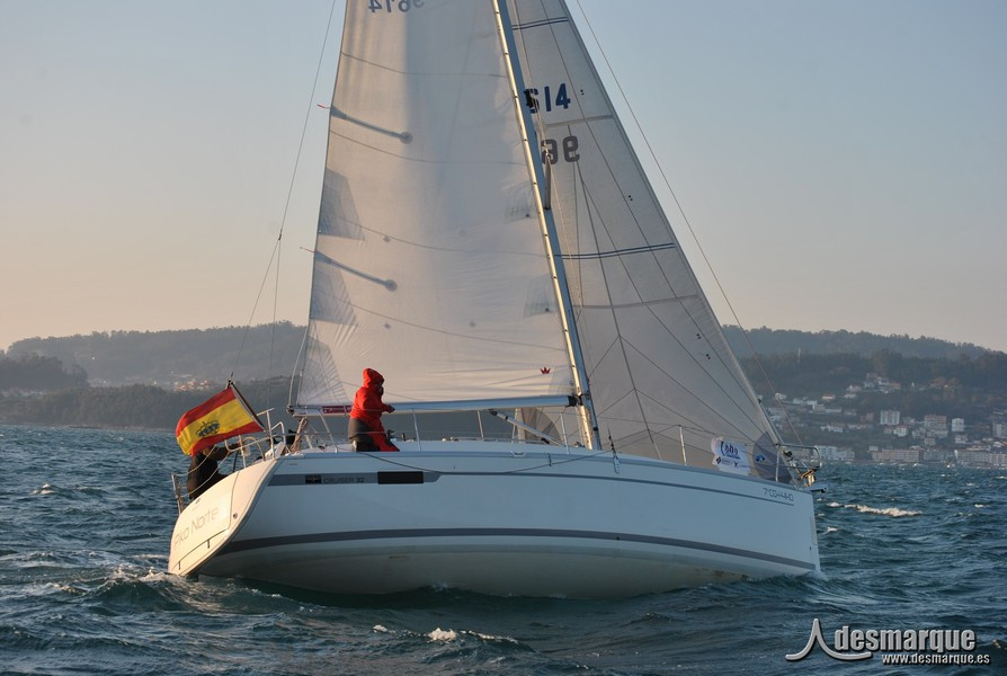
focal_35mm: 82
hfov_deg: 24.6
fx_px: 2312
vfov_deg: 16.6
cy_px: 338
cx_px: 504
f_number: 7.1
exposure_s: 1/200
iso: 100
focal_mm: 55
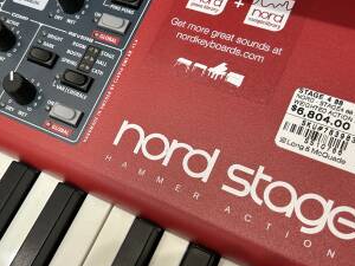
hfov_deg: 41.5
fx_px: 461
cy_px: 128
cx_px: 117
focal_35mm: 45
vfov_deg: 32.2
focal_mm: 5.7
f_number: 1.5
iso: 80
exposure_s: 1/60
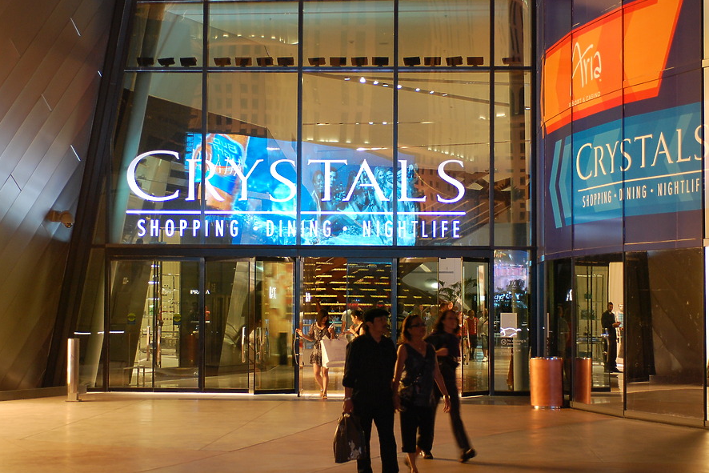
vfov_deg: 19.9
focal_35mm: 69
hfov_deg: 29.4
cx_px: 355
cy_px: 236
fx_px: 1349
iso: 720
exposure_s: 1/30
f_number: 2.8
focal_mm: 45
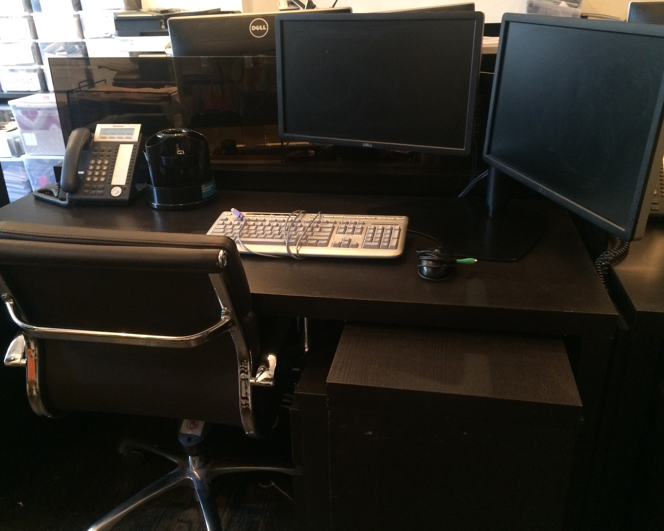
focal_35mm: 31
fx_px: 609
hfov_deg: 57.2
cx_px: 325
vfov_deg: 47.1
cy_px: 271
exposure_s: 1/15
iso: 320
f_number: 2.2
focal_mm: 4.15
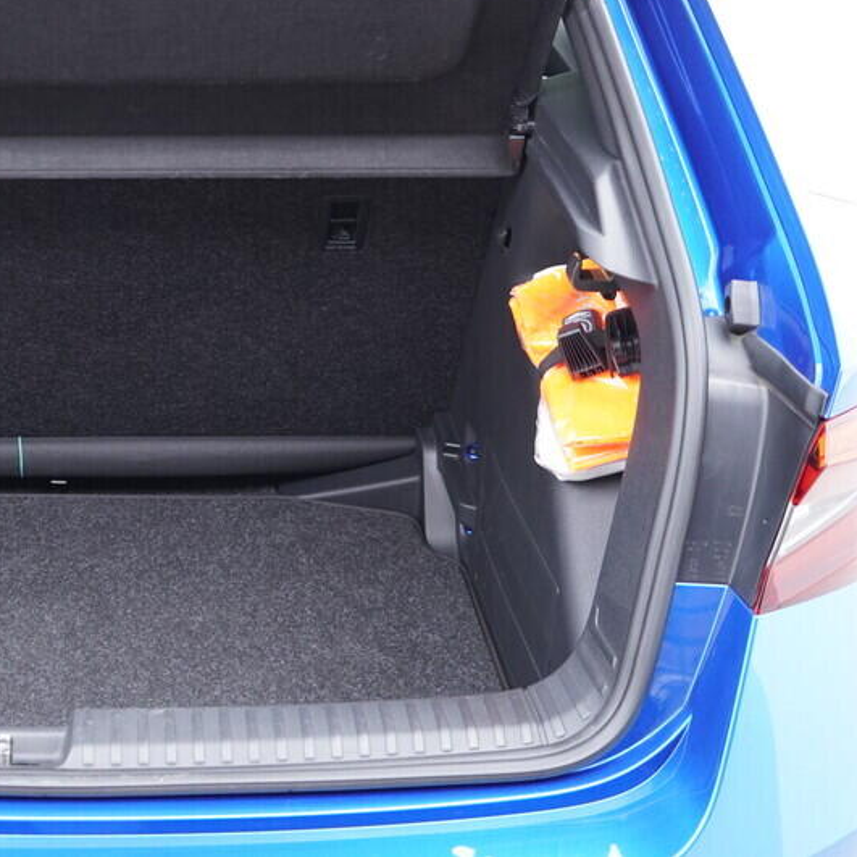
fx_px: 1653
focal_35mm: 59
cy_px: 307
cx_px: 34
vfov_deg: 28.9
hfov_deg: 27.7
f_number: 2.8
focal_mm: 24
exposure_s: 1/40
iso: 640
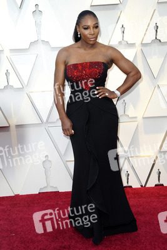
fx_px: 389
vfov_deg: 35.6
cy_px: 125
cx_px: 84
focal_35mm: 56
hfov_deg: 24.2
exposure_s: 1/250
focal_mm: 56
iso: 1000
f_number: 6.3
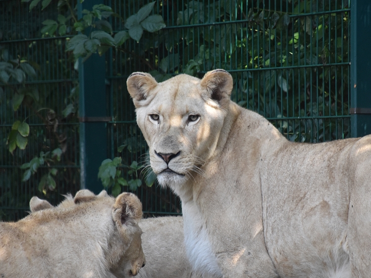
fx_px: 2959
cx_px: 217
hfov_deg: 7.2
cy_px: 166
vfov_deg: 5.4
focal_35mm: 276
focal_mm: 140
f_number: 5.6
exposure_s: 1/500
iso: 1100
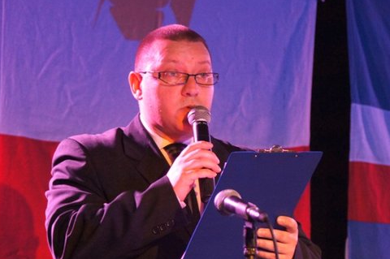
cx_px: 212
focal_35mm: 173
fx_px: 1869
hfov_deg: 11.9
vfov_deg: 7.9
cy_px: 158
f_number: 4.5
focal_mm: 85
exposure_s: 1/50
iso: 3200
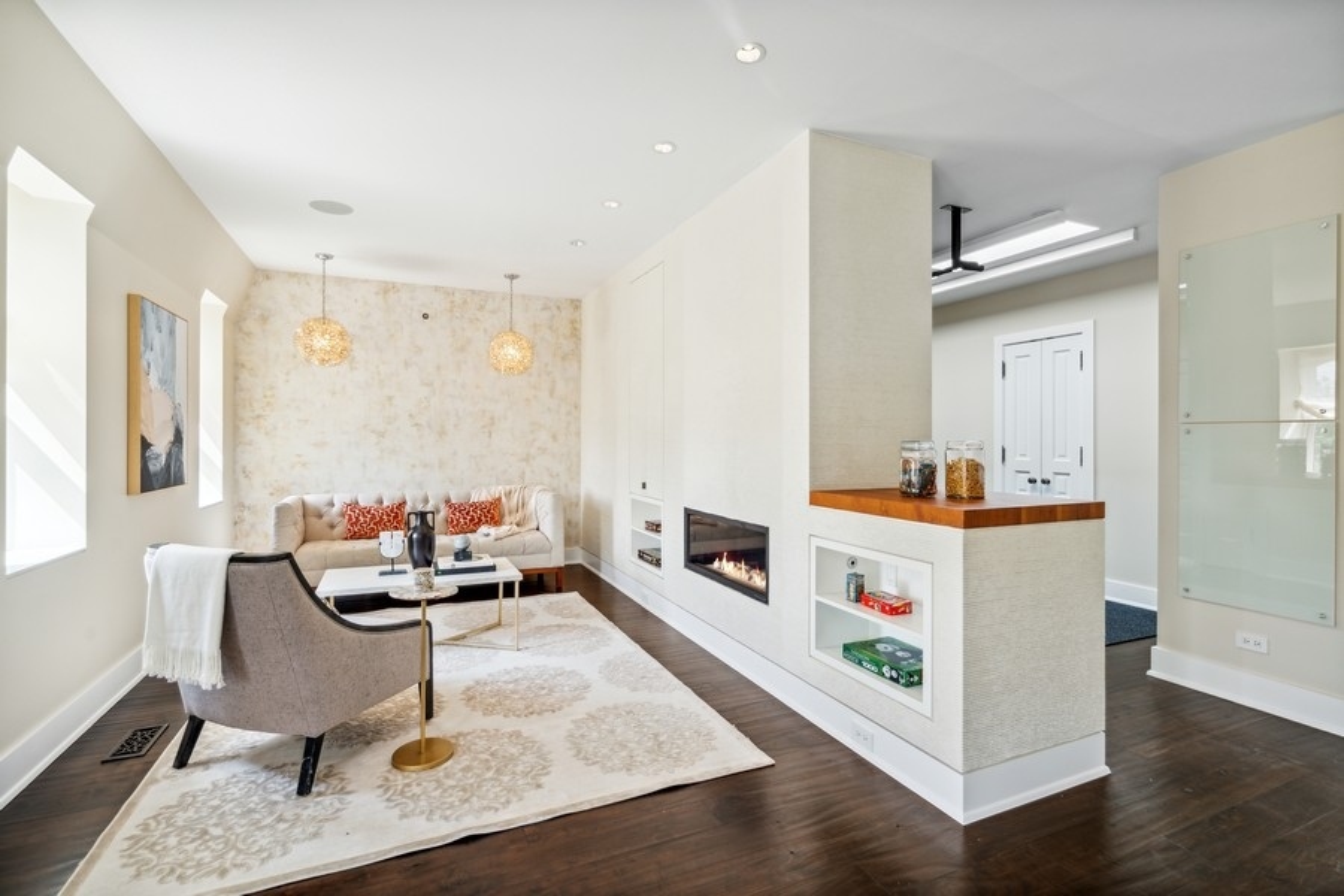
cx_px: 672
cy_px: 448
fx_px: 597
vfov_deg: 73.7
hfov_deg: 96.7
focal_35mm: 16
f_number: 8
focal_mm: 16
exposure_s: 1/30
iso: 320
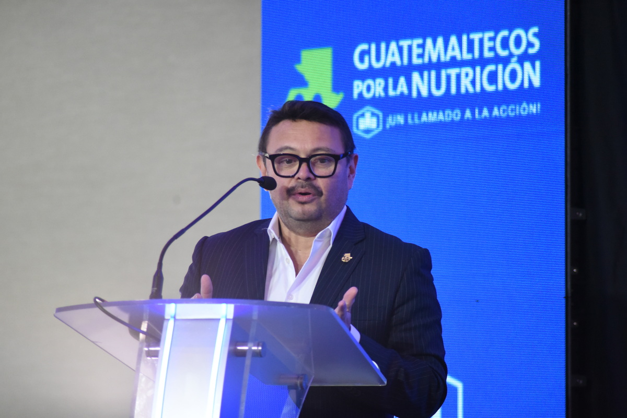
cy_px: 209
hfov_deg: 8.2
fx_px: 4356
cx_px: 314
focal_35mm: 250
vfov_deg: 5.5
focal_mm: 250
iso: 5000
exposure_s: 1/160
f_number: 5
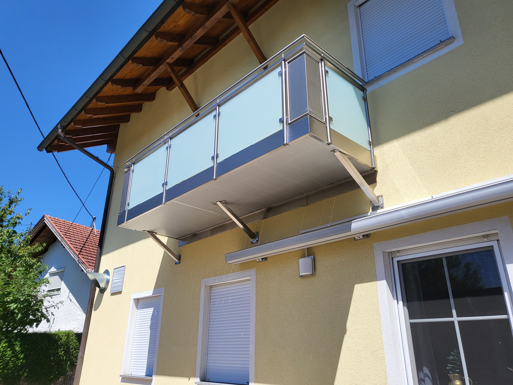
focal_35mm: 26
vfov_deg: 53.1
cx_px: 256
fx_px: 385
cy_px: 192
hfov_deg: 67.3
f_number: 1.8
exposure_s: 1/2565
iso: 50
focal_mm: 4.25
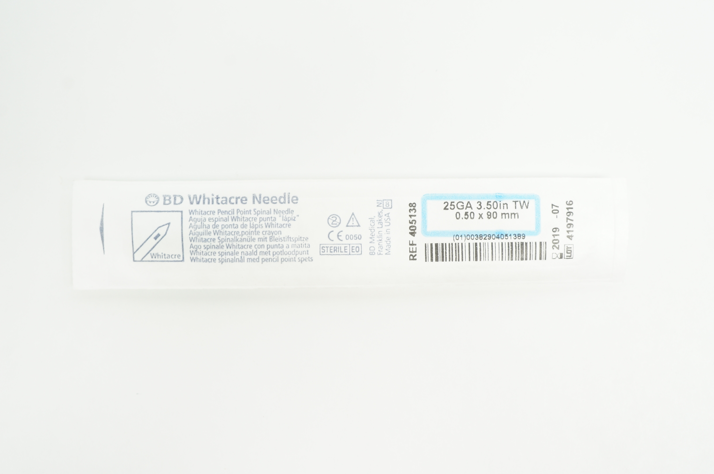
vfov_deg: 35.4
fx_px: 743
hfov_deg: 51.3
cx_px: 357
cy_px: 237
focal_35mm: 38
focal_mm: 25
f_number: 9
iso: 400
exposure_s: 1/15
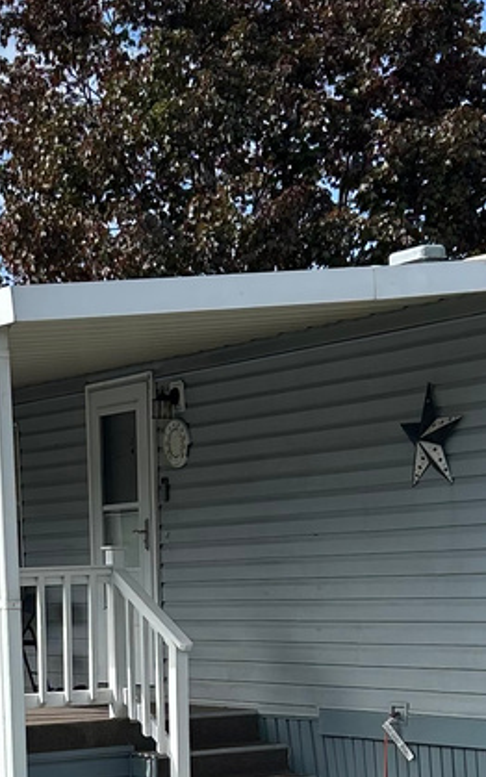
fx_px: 2140
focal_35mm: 101
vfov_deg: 20.1
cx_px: 126
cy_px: 747
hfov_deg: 12.9
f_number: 1.5
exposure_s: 1/3165
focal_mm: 5.7
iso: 50
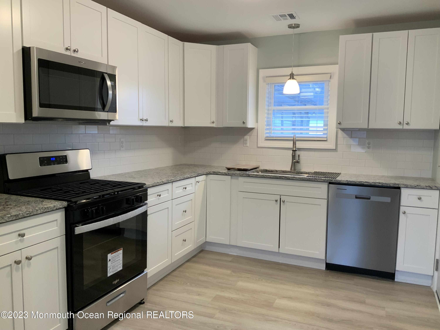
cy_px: 165
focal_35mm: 29
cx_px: 220
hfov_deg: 61.7
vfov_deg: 48.2
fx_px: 369
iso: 64
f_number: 1.8
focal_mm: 3
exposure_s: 1/60
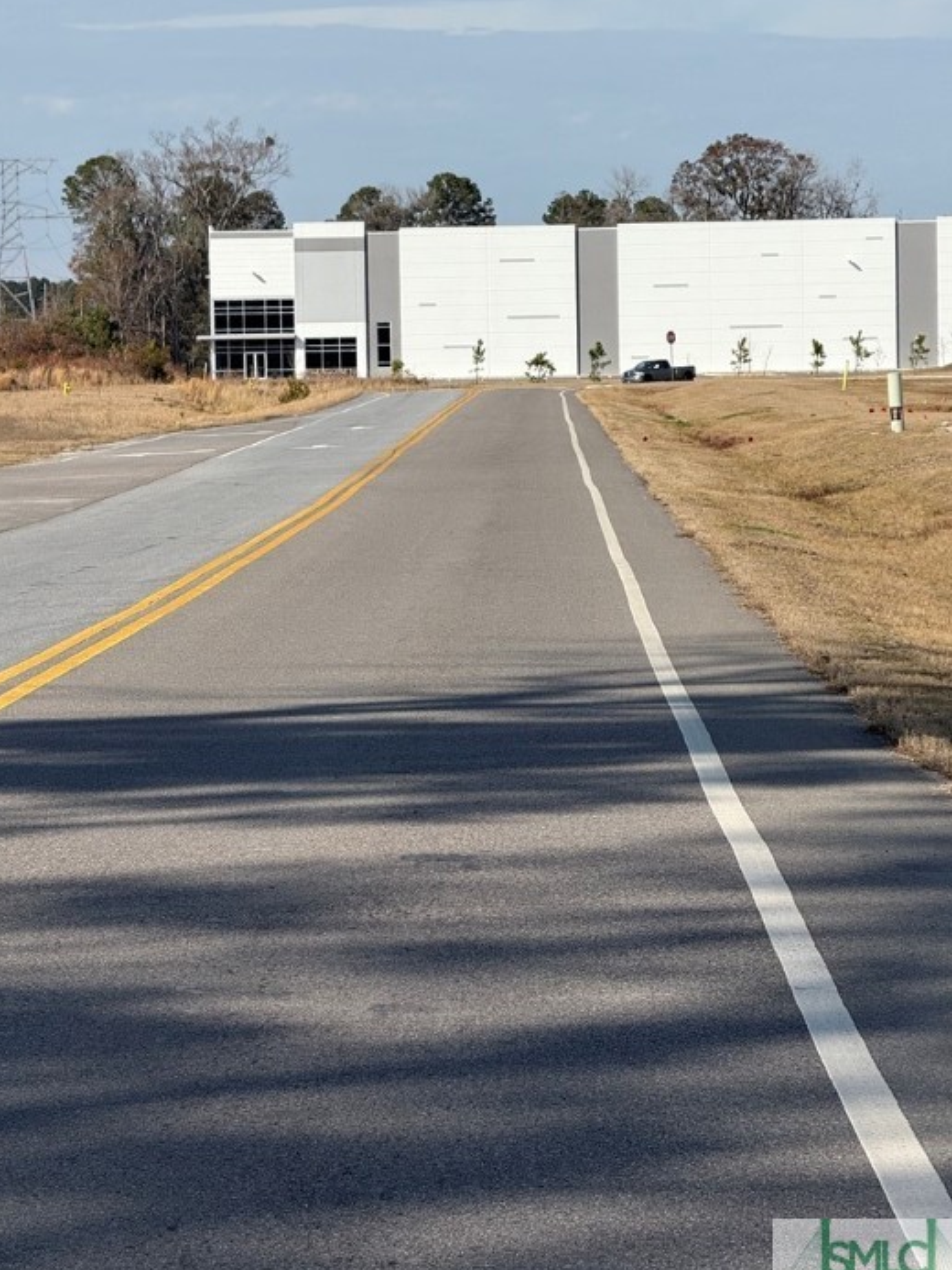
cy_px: 603
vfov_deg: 14.8
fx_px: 4875
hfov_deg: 11.2
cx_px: 456
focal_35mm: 133
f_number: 2.8
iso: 50
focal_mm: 15.66
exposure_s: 1/1689
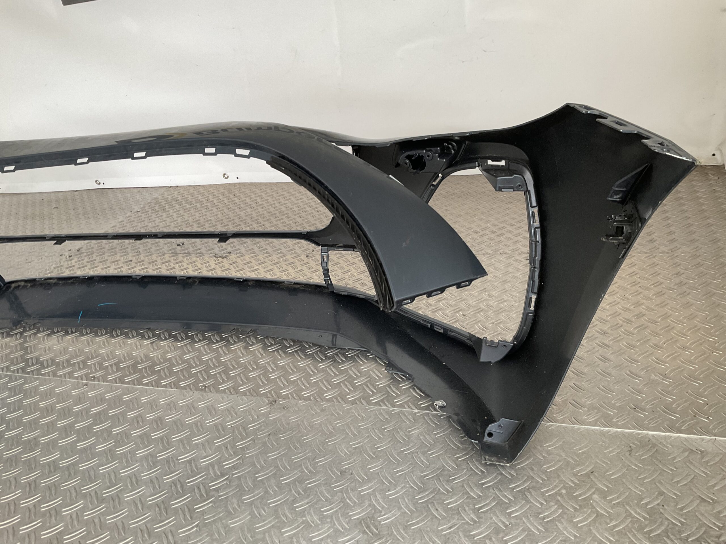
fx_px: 608
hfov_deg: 61.7
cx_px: 363
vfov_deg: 48.2
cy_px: 272
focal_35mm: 29
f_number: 1.8
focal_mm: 3
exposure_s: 1/60
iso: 64
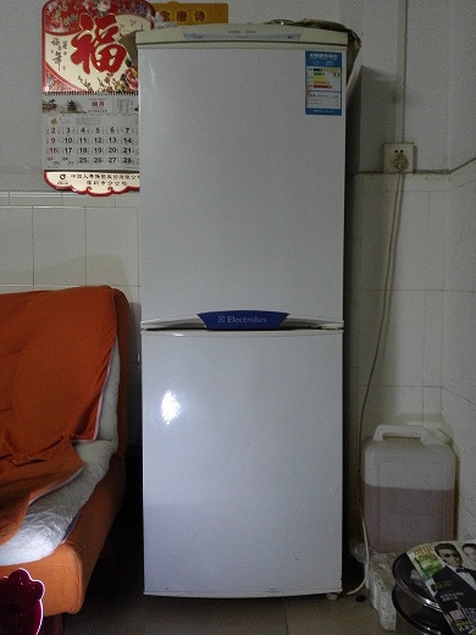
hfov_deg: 49.7
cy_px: 318
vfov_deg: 63.4
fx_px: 513
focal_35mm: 28
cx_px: 238
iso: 320
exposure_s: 1/20
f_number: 2
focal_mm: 3.79
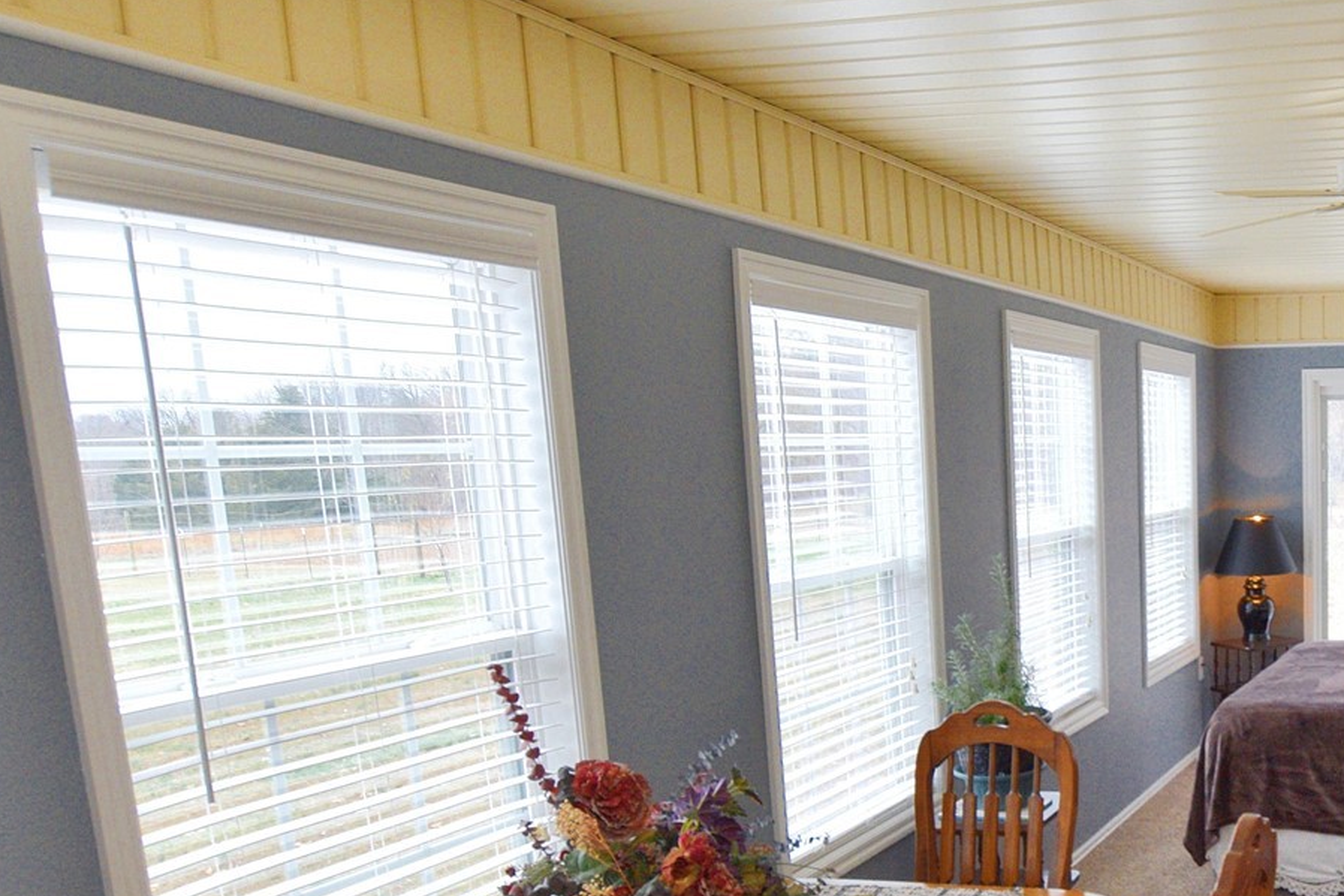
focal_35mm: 34
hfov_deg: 49.2
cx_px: 1232
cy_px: 707
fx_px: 1269
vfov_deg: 37.6
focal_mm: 10
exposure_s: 1/125
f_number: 5.6
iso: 400
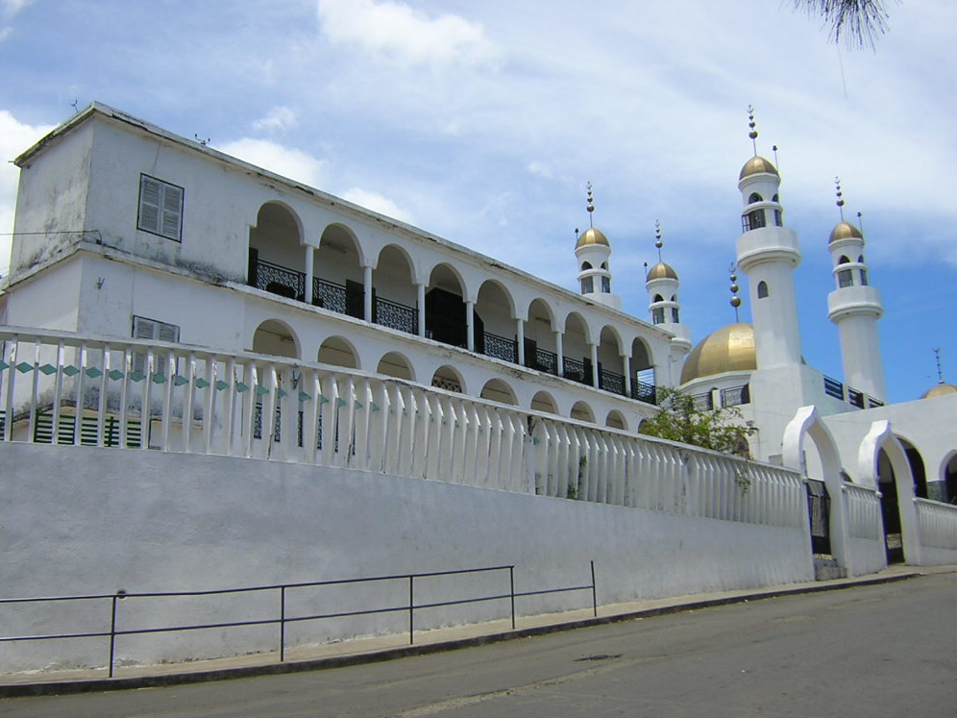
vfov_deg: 38.7
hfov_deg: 50.1
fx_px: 1023
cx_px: 479
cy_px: 368
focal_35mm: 37
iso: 100
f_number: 5.2
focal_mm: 4.7
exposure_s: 1/423
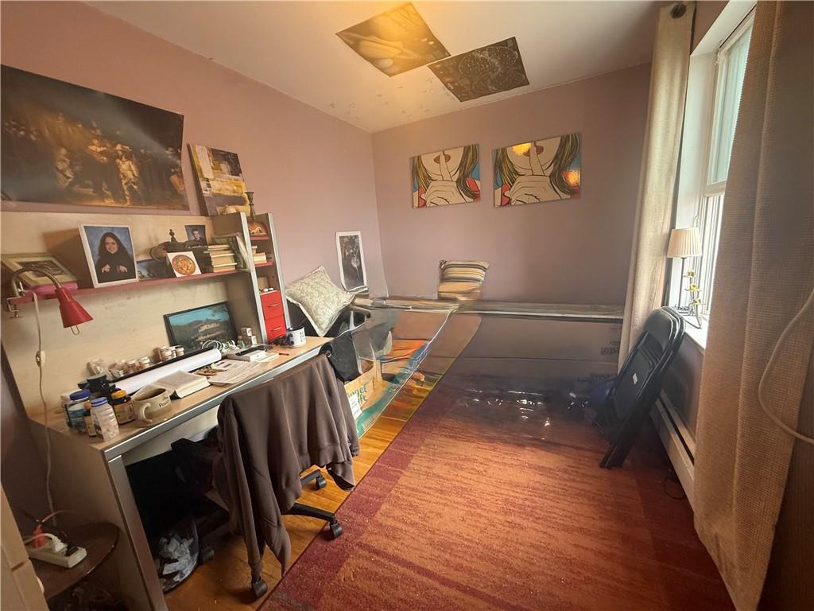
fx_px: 329
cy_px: 306
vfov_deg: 85.7
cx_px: 407
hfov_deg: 102.1
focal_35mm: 14
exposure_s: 1/60
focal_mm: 2.22
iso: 250
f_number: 2.2
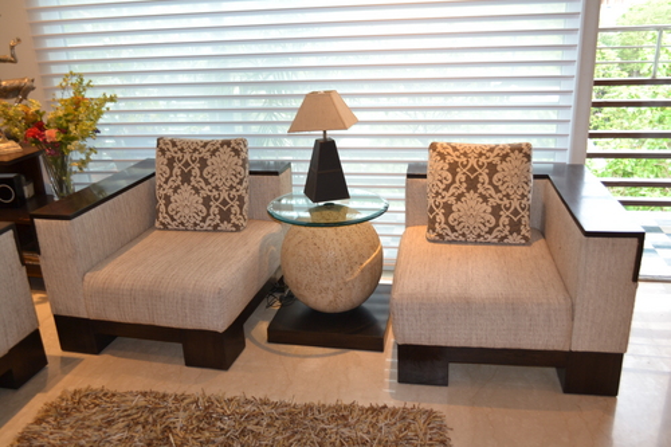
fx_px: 615
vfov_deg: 39.9
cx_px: 336
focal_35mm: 33
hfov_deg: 57.2
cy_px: 224
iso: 360
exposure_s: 1/30
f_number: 3.8
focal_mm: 22
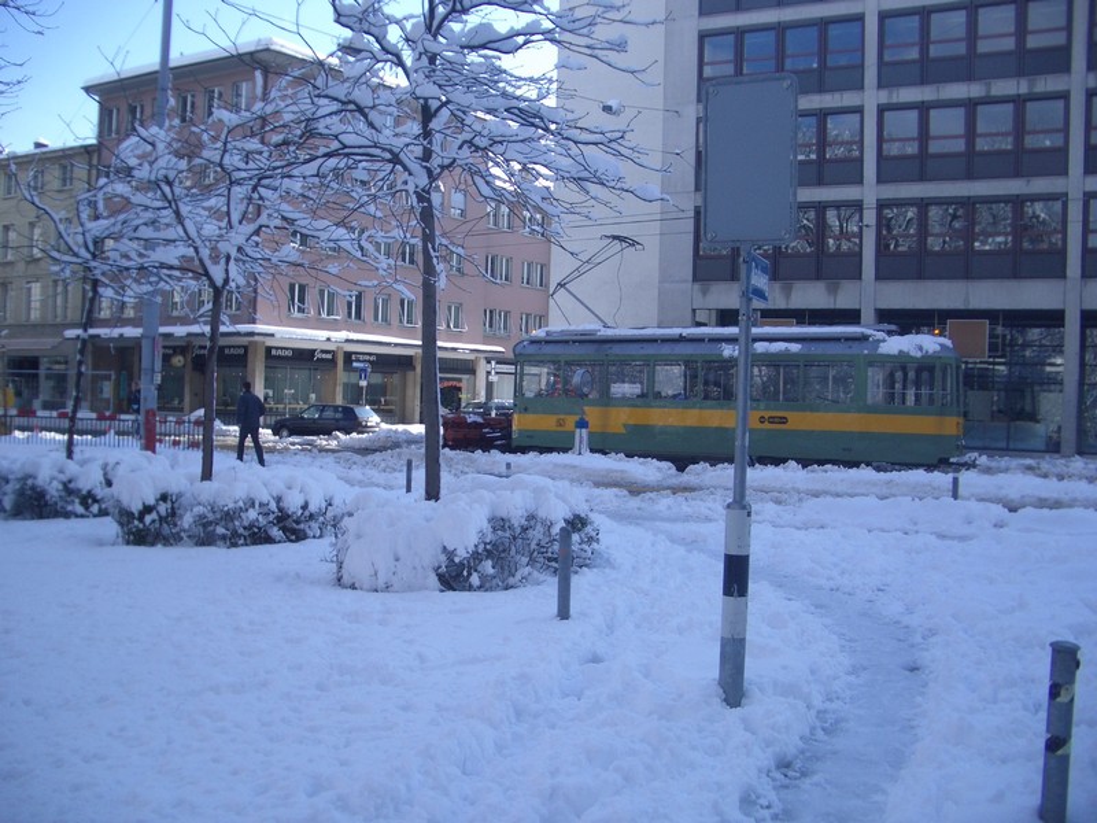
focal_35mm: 35
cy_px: 412
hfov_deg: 52.6
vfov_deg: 40.7
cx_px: 548
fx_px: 1109
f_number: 2.6
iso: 50
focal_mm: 5.8
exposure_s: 1/640
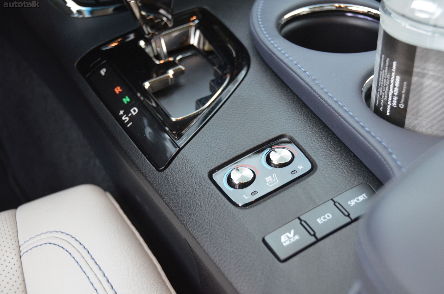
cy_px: 147
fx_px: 665
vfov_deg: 25.0
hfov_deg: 36.9
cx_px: 222
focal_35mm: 54
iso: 1600
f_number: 4.2
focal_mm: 36
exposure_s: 1/60
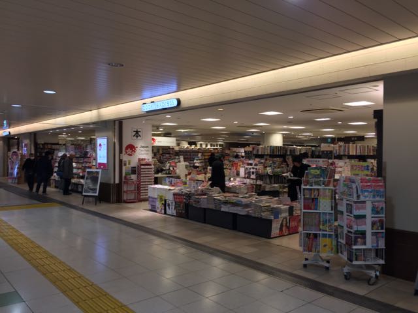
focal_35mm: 29
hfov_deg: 61.7
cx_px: 209
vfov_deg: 48.2
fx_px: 350
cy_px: 156
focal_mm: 4.15
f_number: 2.2
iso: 32
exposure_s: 1/40
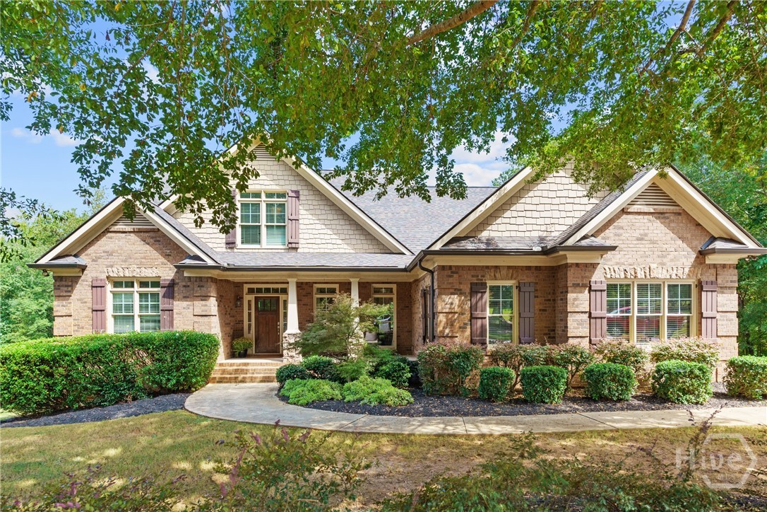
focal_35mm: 20
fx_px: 415
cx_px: 384
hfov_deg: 85.4
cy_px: 256
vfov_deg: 63.2
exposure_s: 1/200
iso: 1250
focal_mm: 19.5
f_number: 6.3
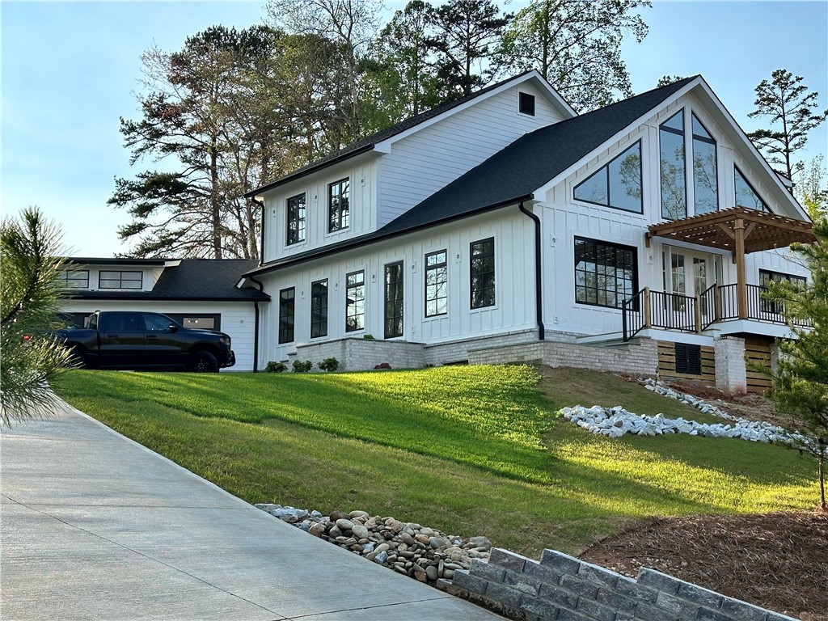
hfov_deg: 39.7
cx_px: 414
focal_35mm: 48
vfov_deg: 30.3
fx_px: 1148
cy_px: 310
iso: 64
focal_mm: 6.86
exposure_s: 1/1783
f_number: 1.78
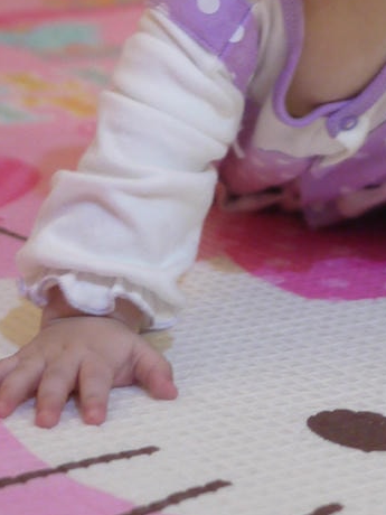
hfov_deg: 10.7
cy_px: 39
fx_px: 2067
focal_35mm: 139
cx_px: 284
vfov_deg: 14.0
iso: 500
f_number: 1.7
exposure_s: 1/60
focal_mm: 20
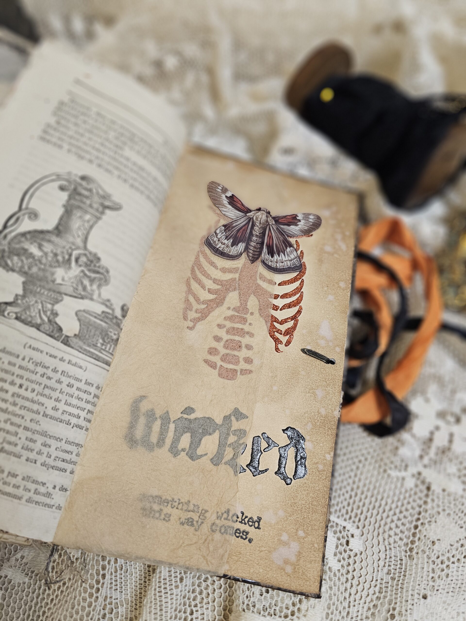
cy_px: 310
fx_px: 413
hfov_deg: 58.9
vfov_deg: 73.9
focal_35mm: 23
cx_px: 233
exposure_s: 1/45.5
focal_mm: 6.3
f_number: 1.7
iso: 320
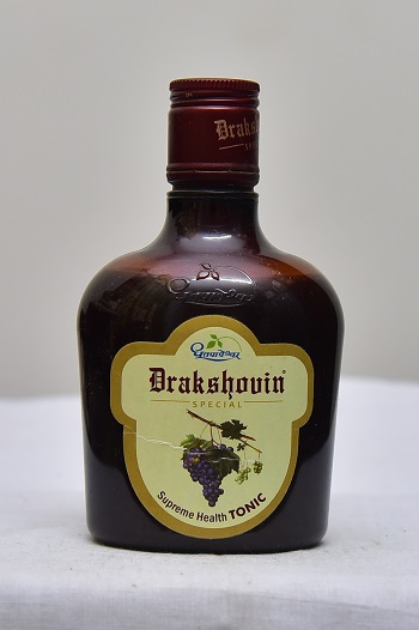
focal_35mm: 52
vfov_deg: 38.2
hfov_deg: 26.0
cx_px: 210
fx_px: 909
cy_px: 315
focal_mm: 52
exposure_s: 1/125
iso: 1600
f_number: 4.5
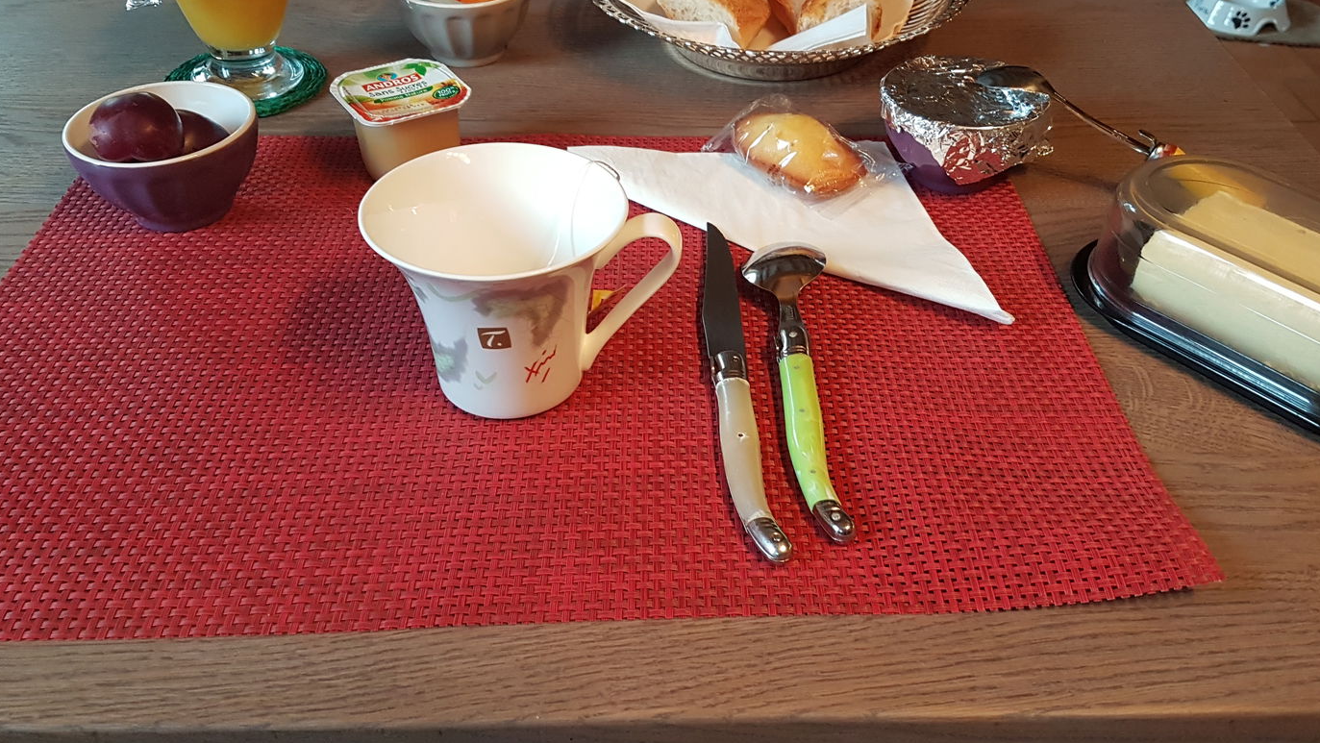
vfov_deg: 35.5
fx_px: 1155
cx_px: 732
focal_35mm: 33
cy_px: 299
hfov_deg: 59.3
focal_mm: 4.2
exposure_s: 1/25
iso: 160
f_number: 1.7
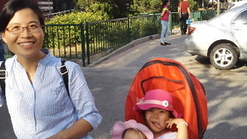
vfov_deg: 22.6
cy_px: 68
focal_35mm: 53
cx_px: 114
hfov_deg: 39.1
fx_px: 347
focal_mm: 3.8
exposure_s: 1/1232
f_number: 2
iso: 100
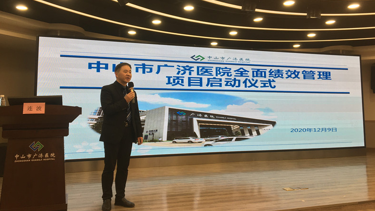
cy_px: 81
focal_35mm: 32
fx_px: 318
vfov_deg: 36.5
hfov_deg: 61.0
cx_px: 187
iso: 32
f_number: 2.2
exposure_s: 1/50
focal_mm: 4.15
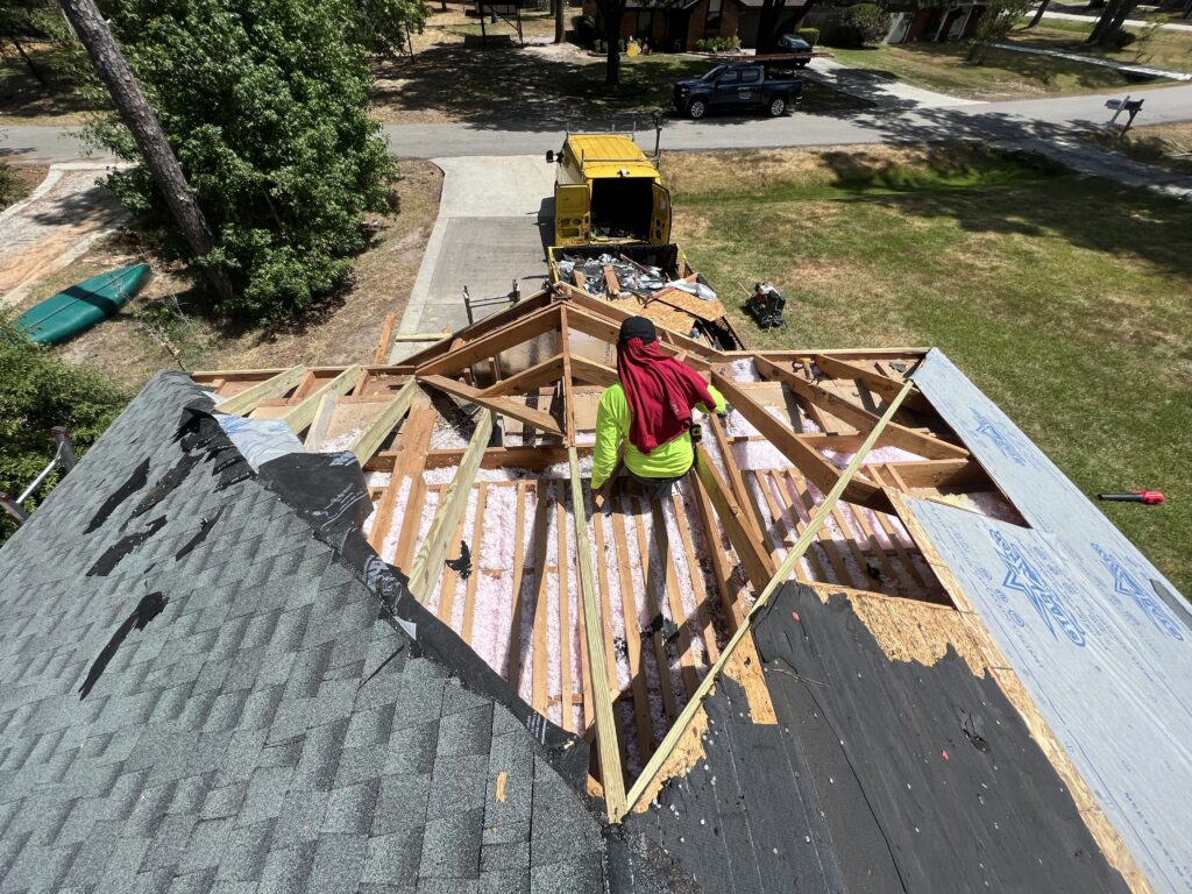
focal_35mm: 13
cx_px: 596
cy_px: 447
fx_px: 448
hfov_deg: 106.2
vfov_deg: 89.9
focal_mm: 1.57
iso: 32
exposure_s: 1/3040
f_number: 1.8
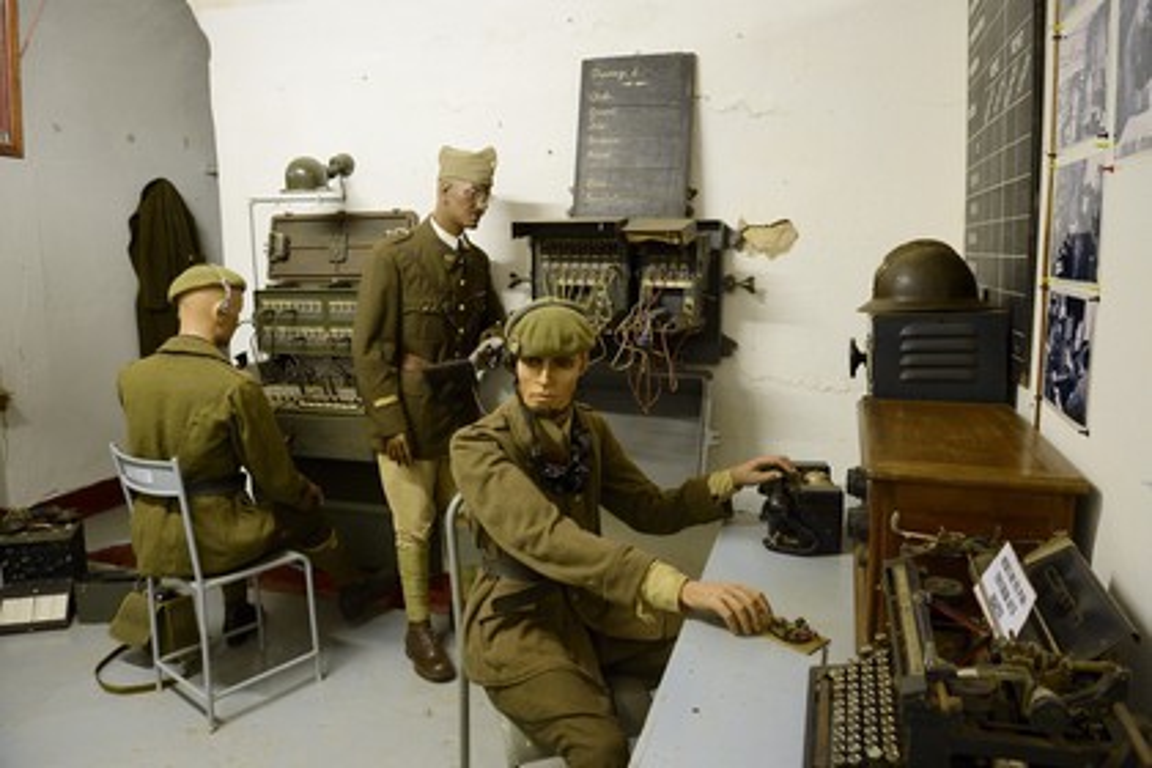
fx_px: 768
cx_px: 576
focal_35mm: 24
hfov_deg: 73.7
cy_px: 384
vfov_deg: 53.1
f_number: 5.6
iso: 1600
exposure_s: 1/13
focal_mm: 24
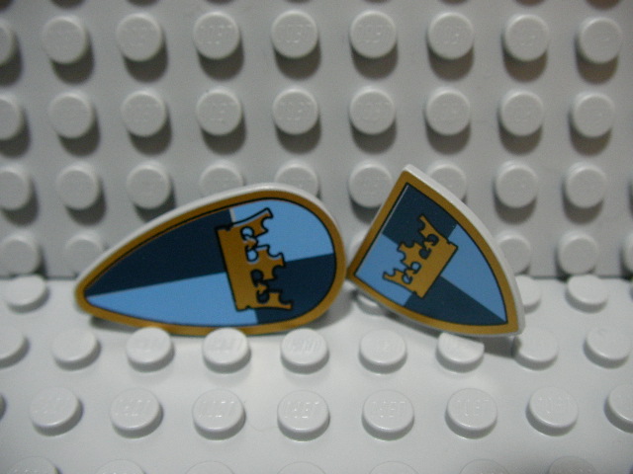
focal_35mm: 38
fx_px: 695
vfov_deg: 37.7
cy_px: 237
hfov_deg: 49.0
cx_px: 316
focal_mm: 6.3
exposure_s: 1/14.6
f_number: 3.5
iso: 200
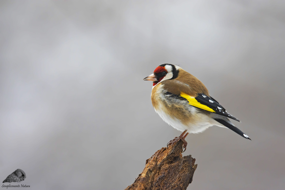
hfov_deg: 2.9
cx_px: 142
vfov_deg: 1.9
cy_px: 95
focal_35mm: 720
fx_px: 5700
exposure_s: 1/320
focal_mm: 480
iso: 640
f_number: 8
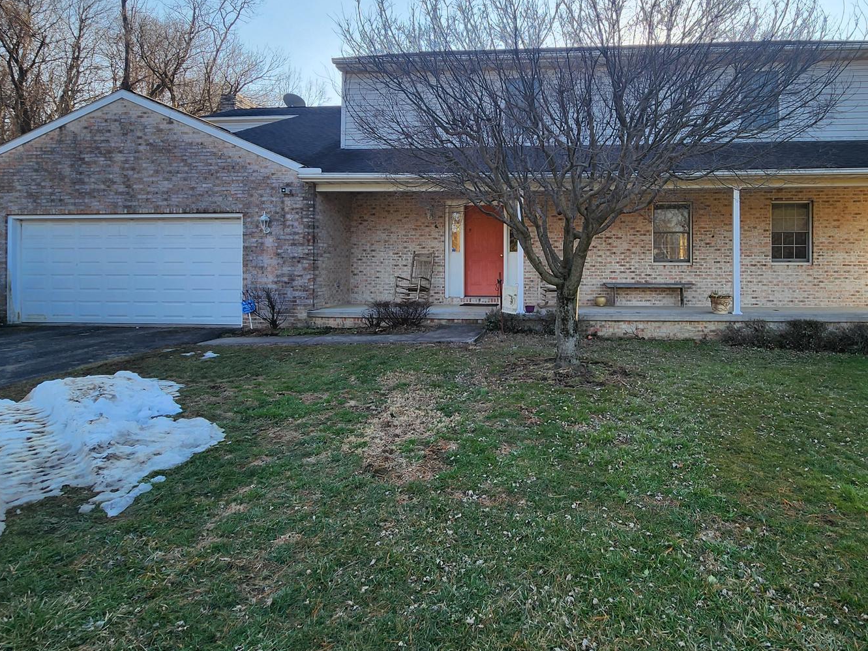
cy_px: 269
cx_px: 524
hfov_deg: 80.7
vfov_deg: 65.5
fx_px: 501
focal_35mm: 20
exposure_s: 1/643
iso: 50
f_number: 2.2
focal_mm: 2.2
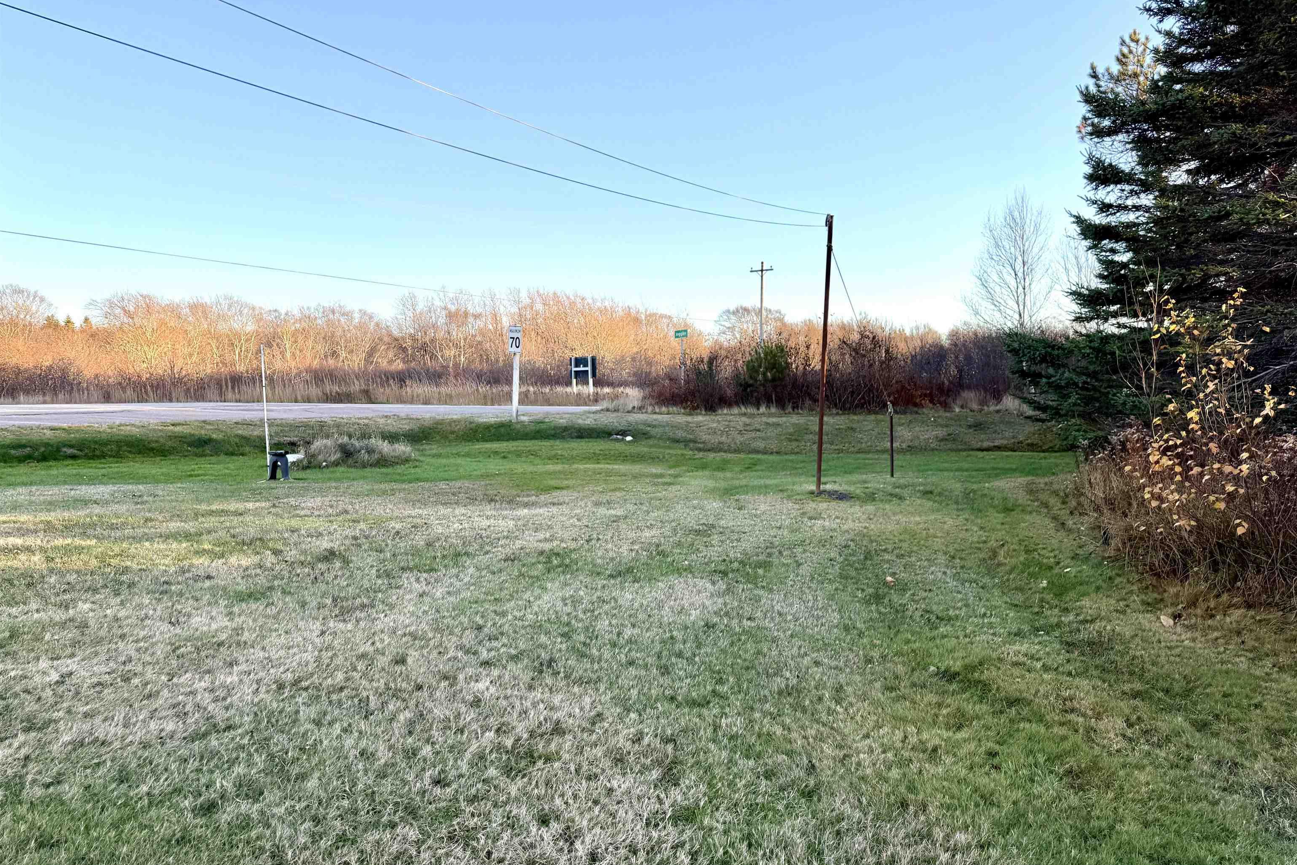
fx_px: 901
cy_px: 472
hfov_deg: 71.5
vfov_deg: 51.2
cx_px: 649
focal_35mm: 25
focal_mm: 6.76
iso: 80
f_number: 1.78
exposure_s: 1/858
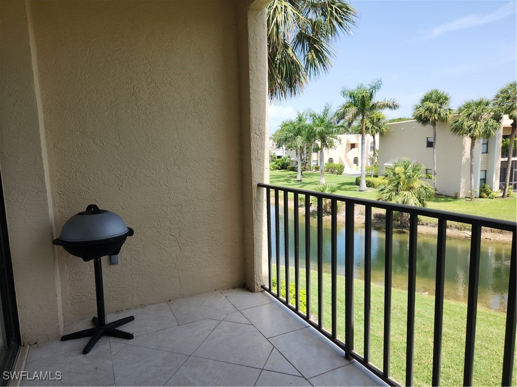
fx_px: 344
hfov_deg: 73.9
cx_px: 258
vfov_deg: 58.9
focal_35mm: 23
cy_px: 194
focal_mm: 5.4
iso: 20
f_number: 1.8
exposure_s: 1/786
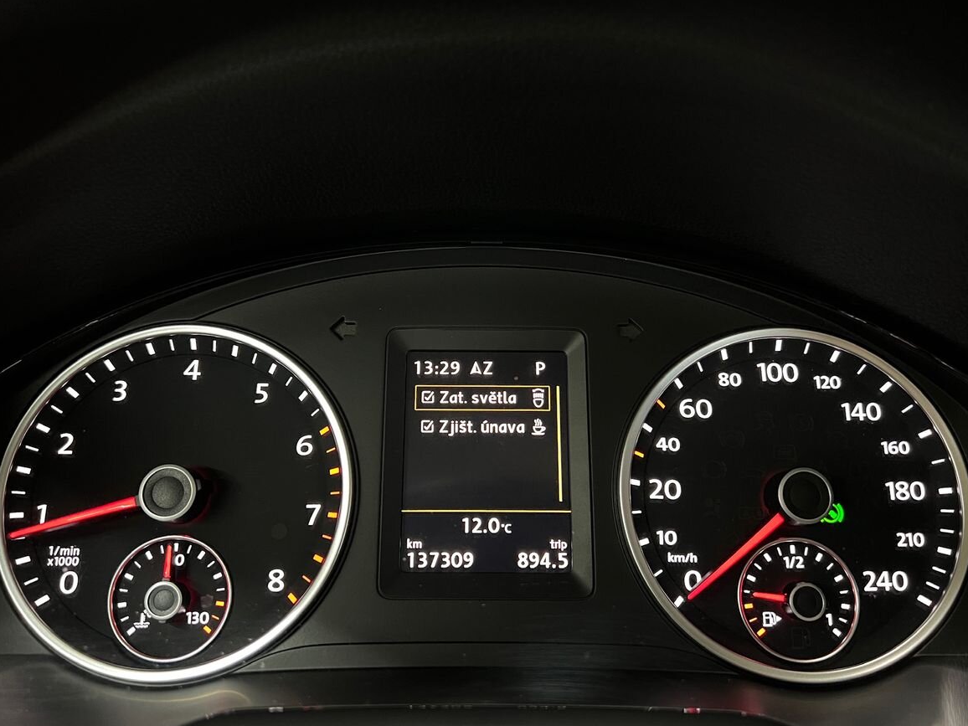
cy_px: 373
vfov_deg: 51.3
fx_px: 755
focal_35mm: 27
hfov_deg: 65.3
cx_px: 486
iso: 1000
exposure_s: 1/27
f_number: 1.5
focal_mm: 5.7
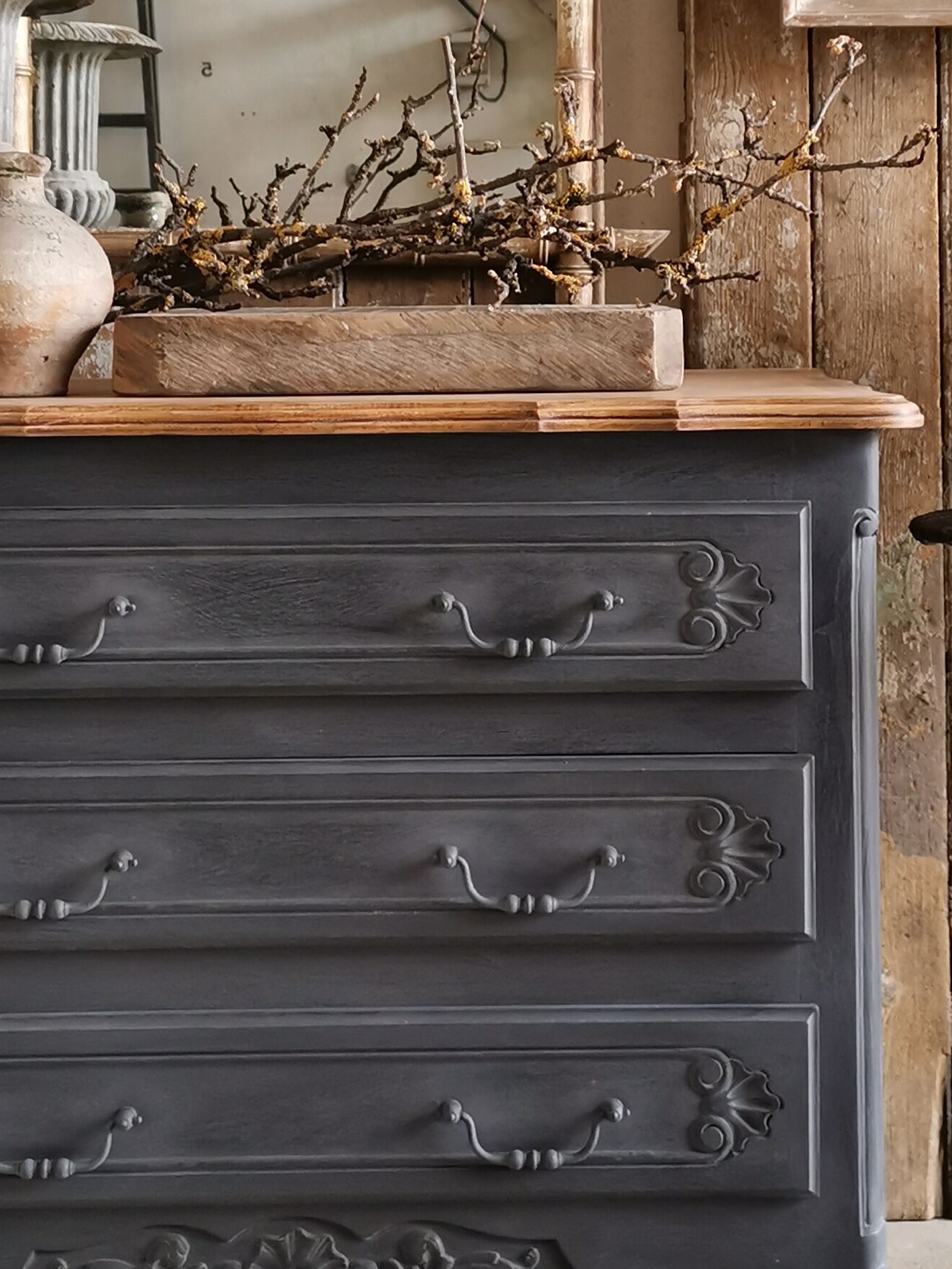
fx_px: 2420
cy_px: 315
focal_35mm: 66
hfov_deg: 22.2
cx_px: 581
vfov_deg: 28.9
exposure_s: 1/50
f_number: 1.8
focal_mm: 5.58
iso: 250
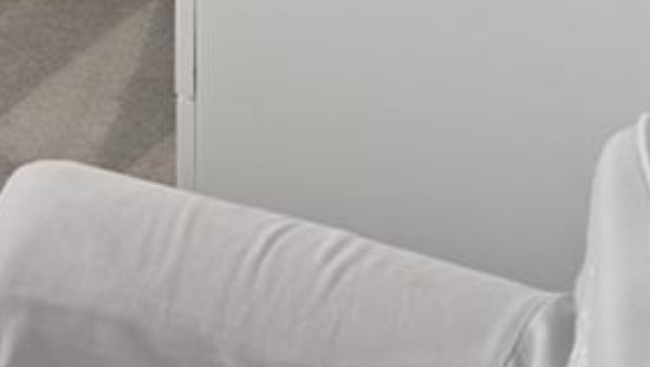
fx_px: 1742
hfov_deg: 13.6
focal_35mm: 101
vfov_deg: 10.0
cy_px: -605
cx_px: -1003
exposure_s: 1/6
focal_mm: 17
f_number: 9
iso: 320
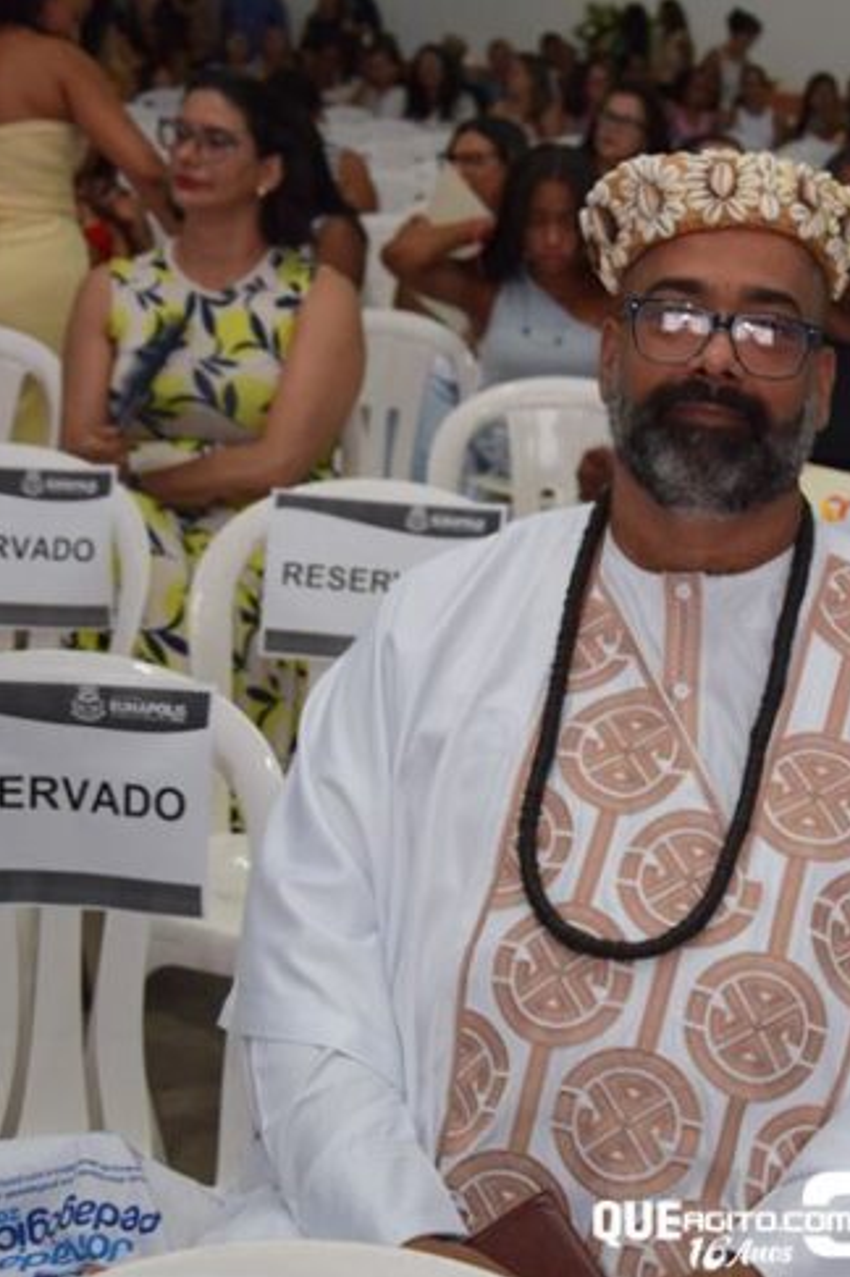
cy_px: 645
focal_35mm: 64
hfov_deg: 20.8
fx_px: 2270
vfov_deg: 31.4
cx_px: 737
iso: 800
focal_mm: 28
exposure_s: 1/60
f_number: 4
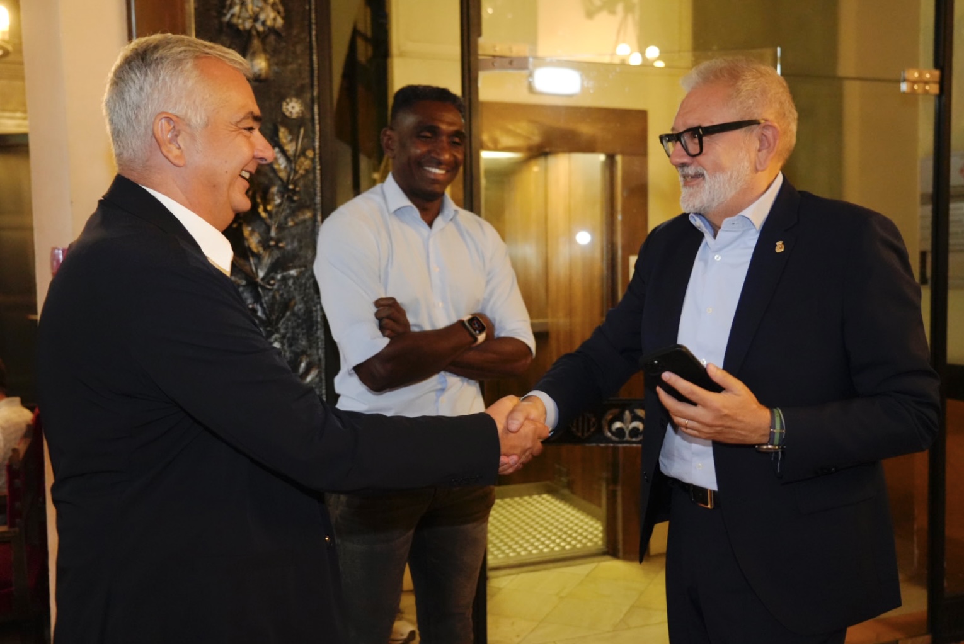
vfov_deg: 41.2
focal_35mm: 32
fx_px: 858
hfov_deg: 58.7
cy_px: 322
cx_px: 482
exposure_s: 1/200
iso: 6400
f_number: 4
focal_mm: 32
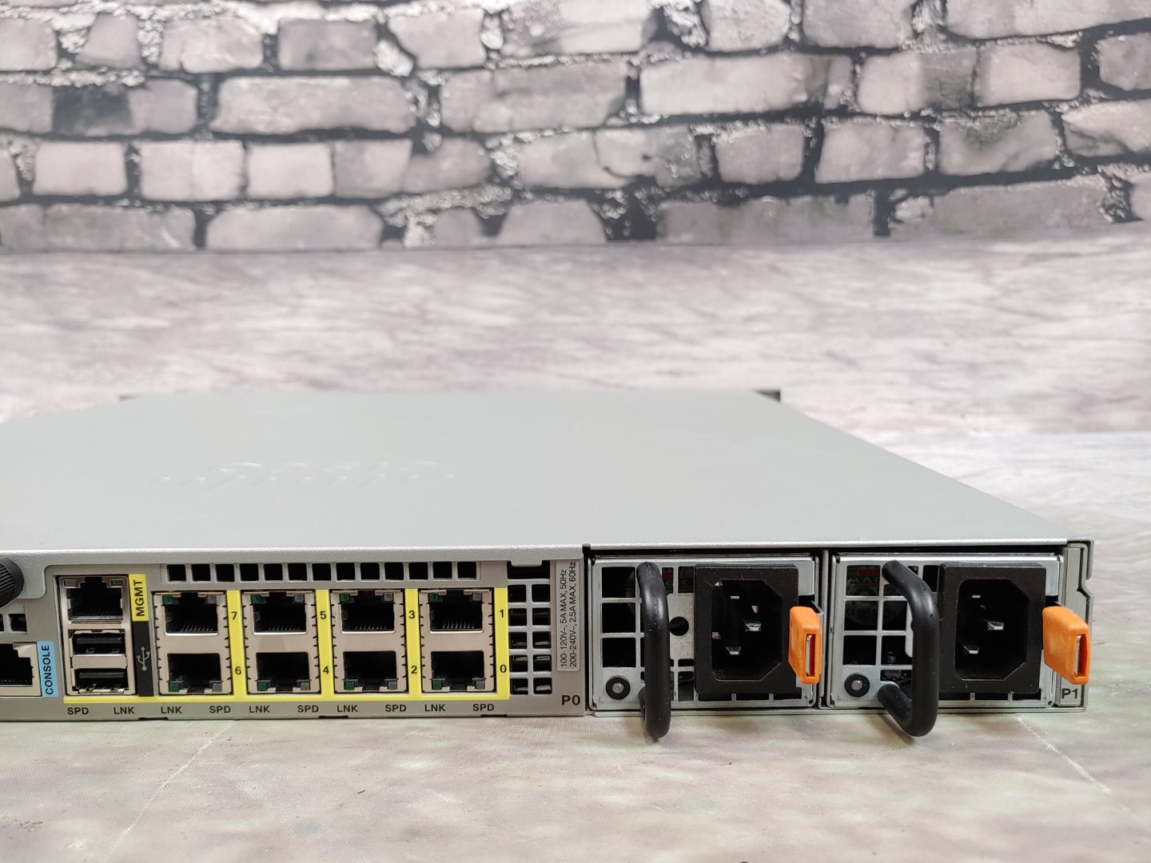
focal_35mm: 26
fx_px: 865
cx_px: 576
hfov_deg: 67.3
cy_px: 432
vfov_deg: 53.1
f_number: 1.8
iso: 50
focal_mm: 4.36
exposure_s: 1/60
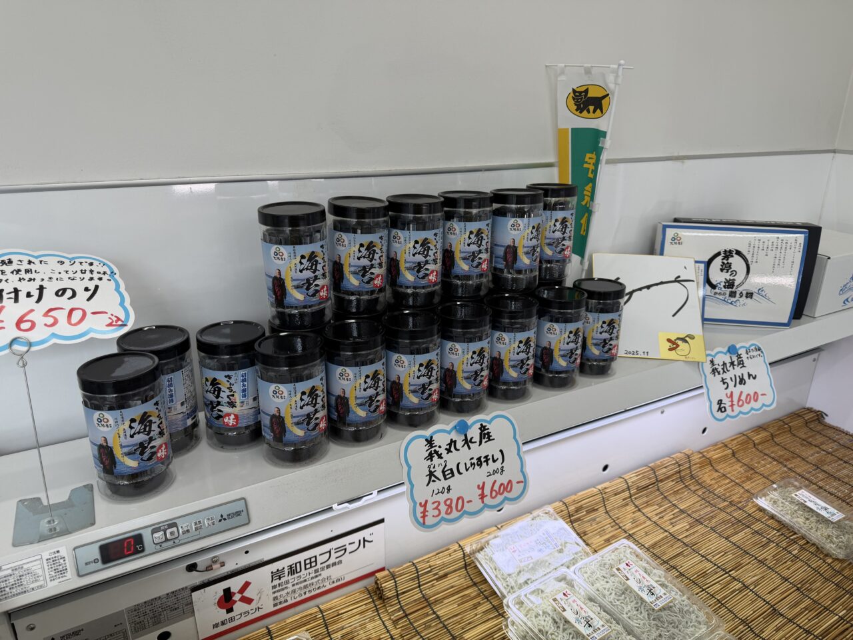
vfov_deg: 56.8
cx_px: 426
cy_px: 320
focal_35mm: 24
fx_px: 591
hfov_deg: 71.6
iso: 80
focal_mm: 6.76
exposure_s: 1/264
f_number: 1.78
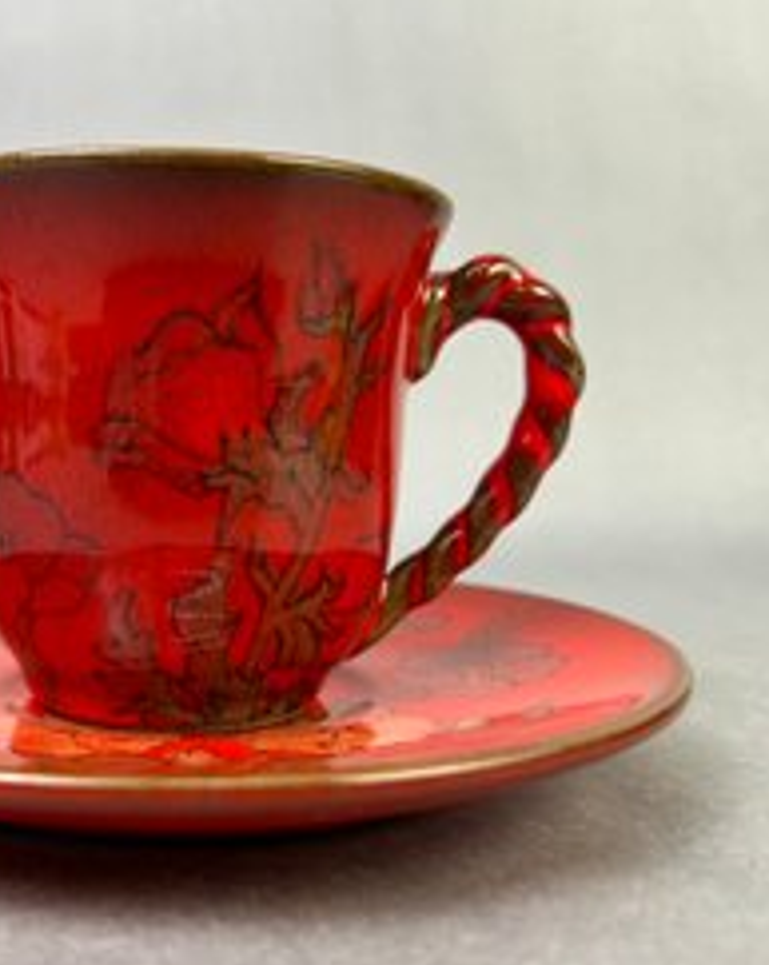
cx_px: 185
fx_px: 1026
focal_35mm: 36
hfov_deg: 39.9
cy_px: 473
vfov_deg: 50.3
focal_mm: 5.7
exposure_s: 1/120
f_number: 1.5
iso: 50
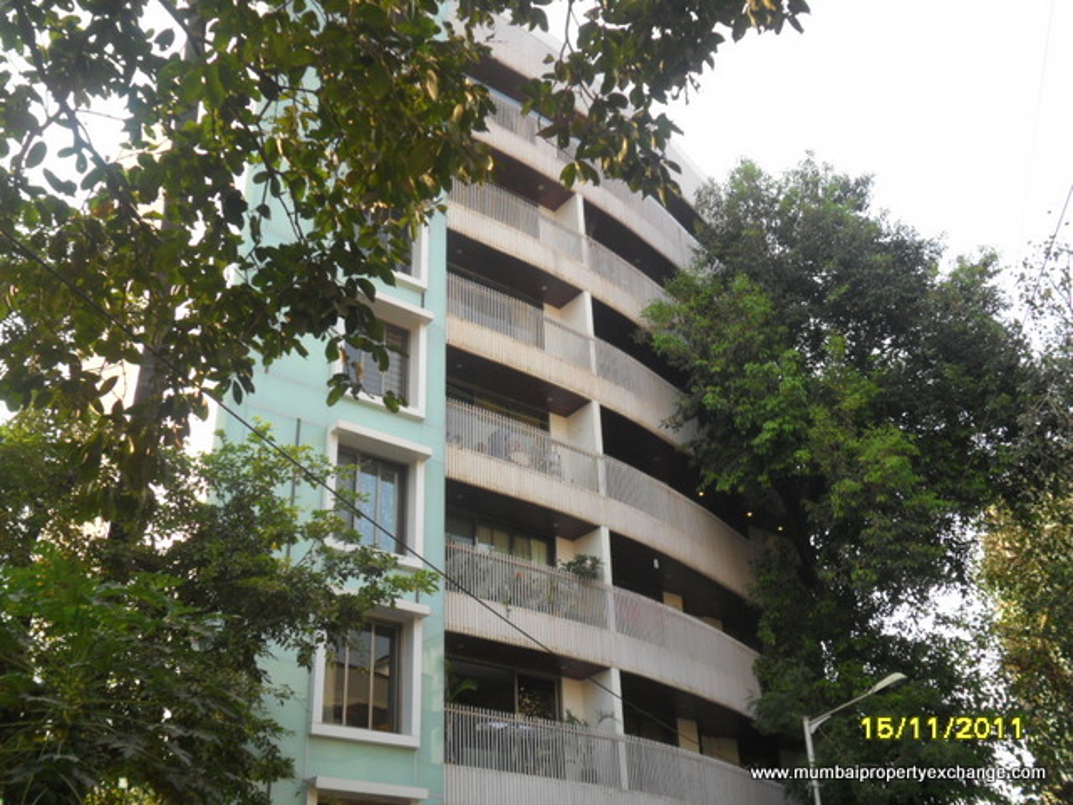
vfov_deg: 38.7
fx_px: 1147
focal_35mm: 37
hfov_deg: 50.1
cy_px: 402
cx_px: 536
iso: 100
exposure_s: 1/125
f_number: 4
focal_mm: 6.6
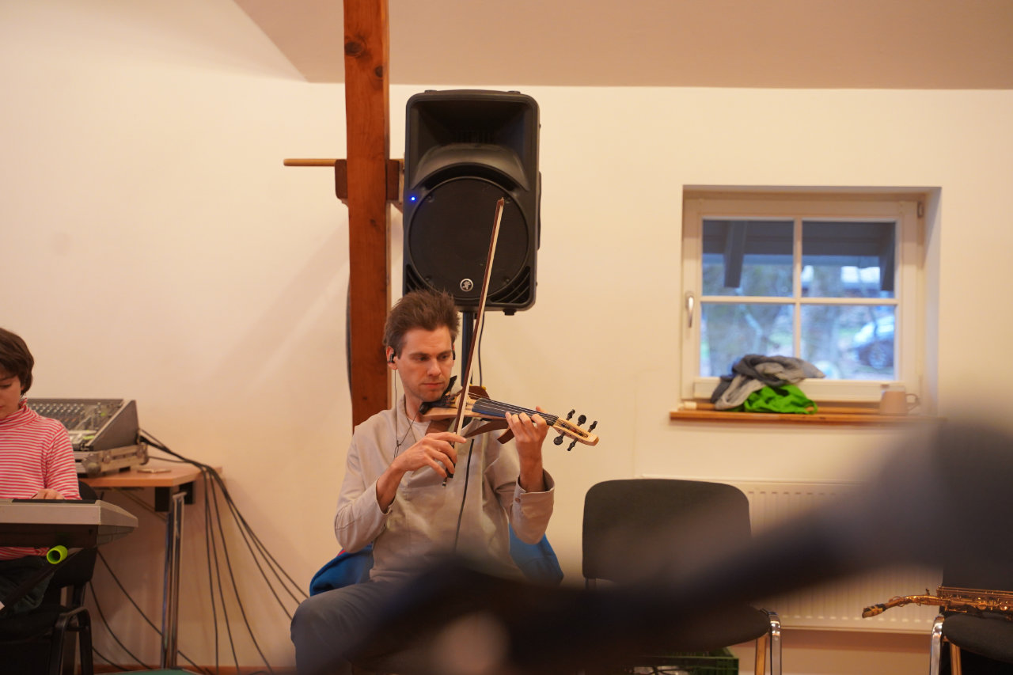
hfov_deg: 30.1
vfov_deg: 20.3
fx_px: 1885
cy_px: 338
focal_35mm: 67
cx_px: 506
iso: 2000
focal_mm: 67
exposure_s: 1/160
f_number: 4
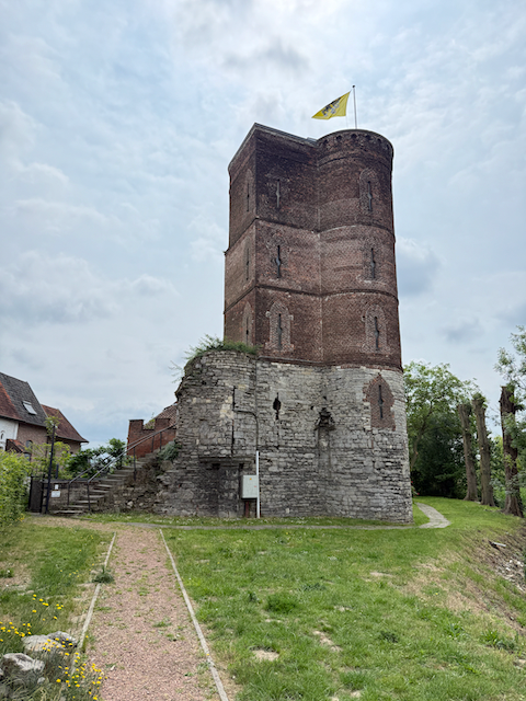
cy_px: 350
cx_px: 263
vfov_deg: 71.6
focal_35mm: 24
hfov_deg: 56.8
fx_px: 486
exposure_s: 1/4167
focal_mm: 6.76
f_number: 1.78
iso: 125
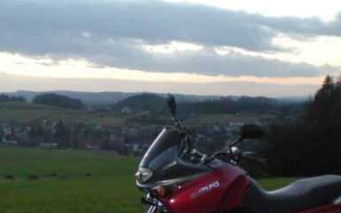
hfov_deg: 24.8
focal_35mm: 83
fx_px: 772
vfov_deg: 15.6
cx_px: 114
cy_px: 180
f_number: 3.1
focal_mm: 6.3
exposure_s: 1/60
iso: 514
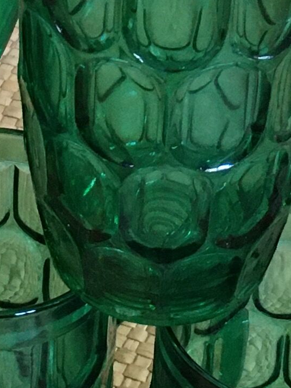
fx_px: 1817
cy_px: -20
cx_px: 41
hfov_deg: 9.1
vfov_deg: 12.0
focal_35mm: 162
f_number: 2.2
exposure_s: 1/33
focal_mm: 4.15
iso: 200
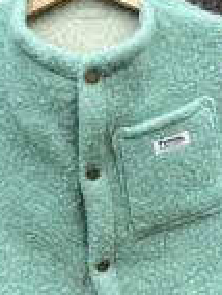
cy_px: 129
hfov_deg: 20.1
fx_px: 622
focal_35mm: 73
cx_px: 64
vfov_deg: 26.6
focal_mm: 5.1
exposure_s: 1/510
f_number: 1.6
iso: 50
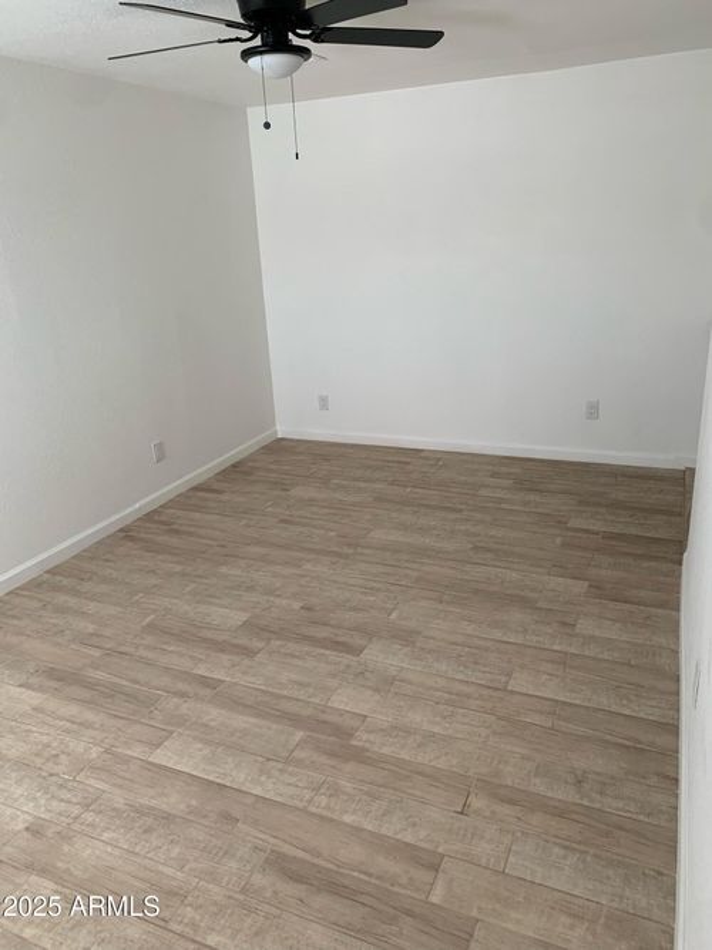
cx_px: 356
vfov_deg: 67.3
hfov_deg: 53.0
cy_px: 475
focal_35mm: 26
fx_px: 713
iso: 64
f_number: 1.8
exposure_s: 1/60
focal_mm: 4.25
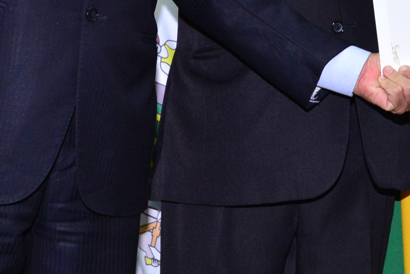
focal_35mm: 120
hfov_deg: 16.7
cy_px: -90
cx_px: 409
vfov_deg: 11.1
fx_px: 1368
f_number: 5.6
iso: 2500
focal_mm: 35
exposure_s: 1/125
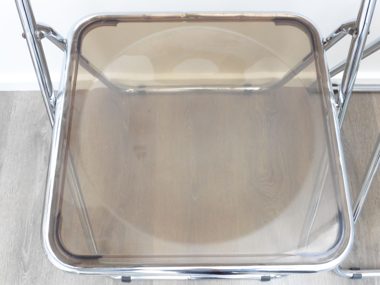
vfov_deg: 41.8
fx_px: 373
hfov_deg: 54.0
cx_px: 190
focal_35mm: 34
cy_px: 142
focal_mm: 6.1
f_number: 8
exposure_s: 1/15
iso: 400
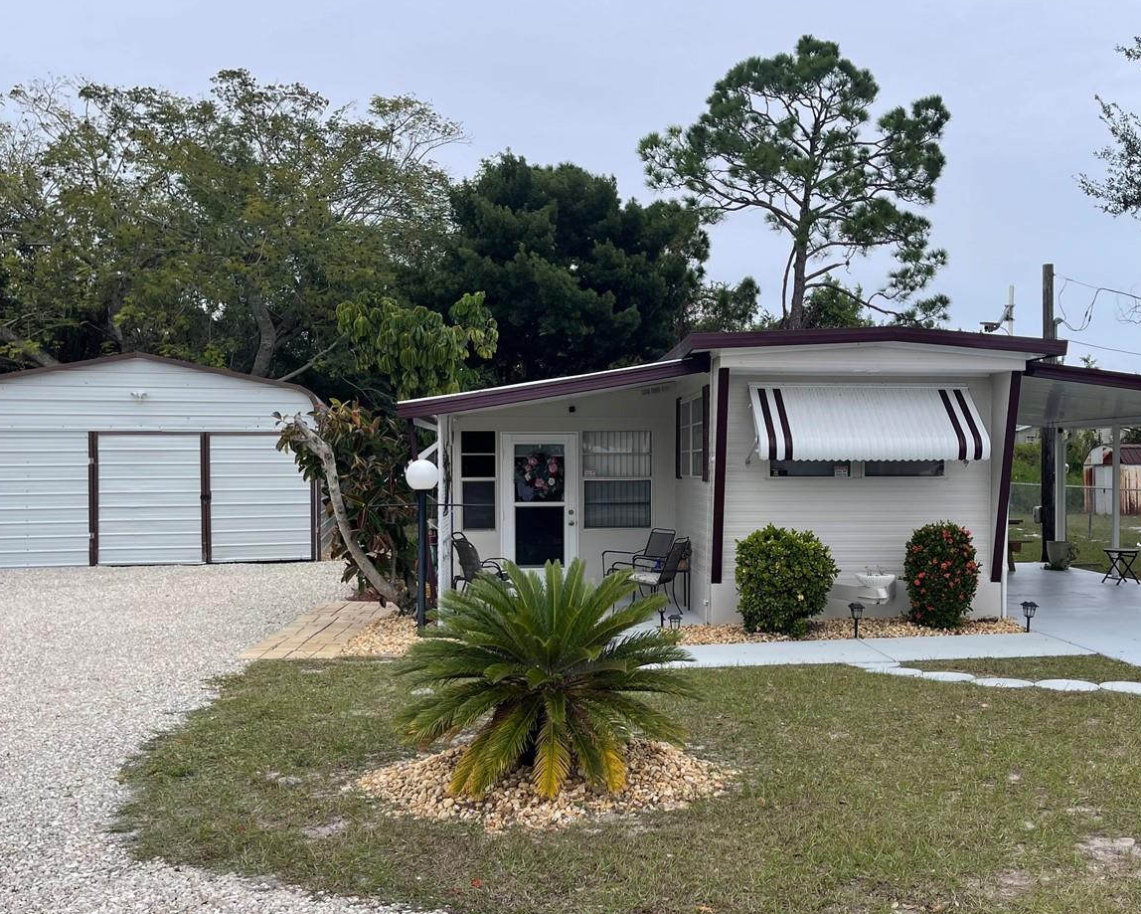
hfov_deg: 52.5
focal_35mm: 34
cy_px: 487
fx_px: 1148
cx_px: 675
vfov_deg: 43.3
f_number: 1.6
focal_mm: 5.1
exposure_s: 1/1130
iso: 32
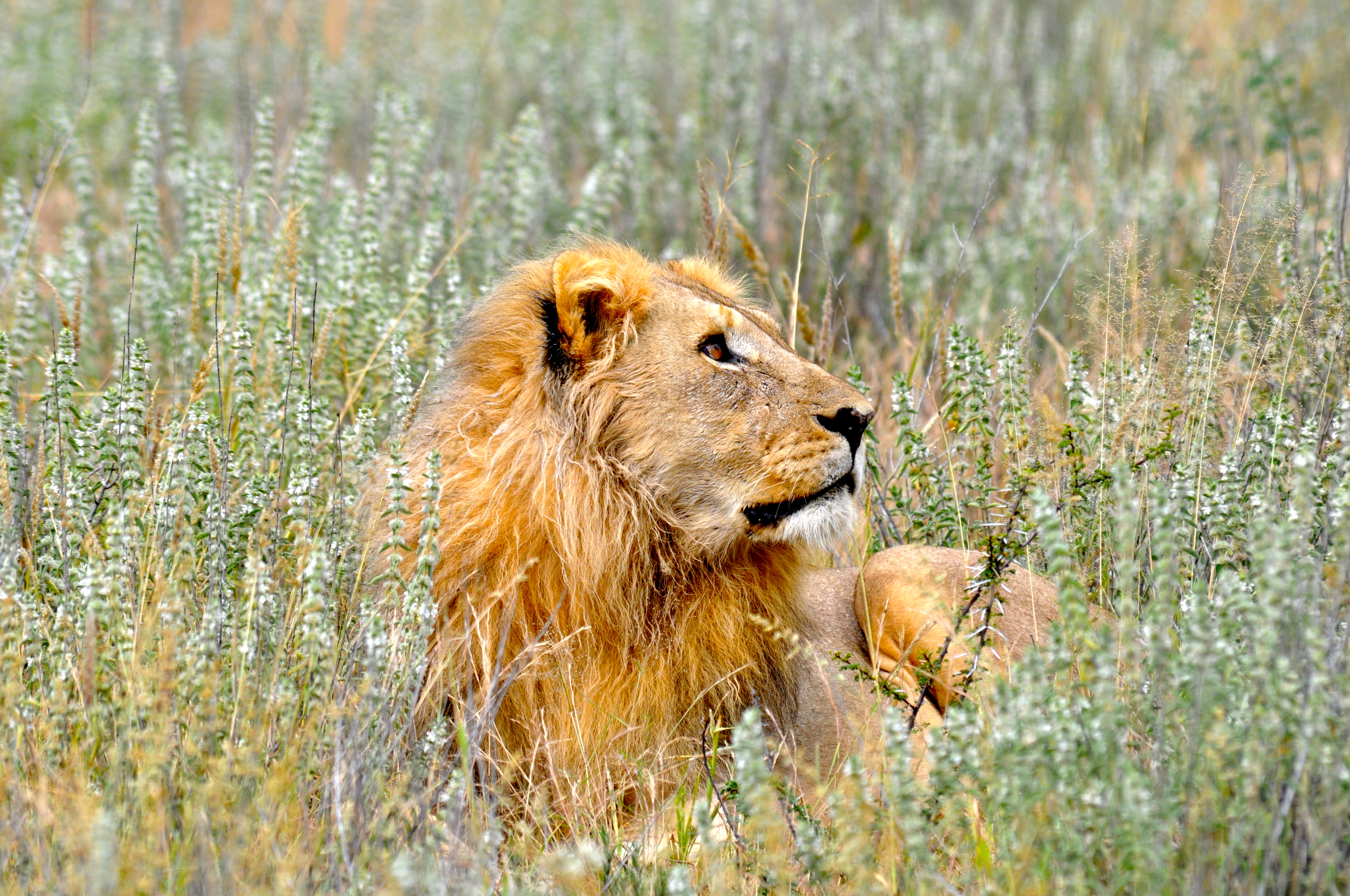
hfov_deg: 3.4
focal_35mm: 600
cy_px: 448
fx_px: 22472
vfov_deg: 2.3
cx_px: 675
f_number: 8
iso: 400
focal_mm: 400
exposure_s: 1/1000
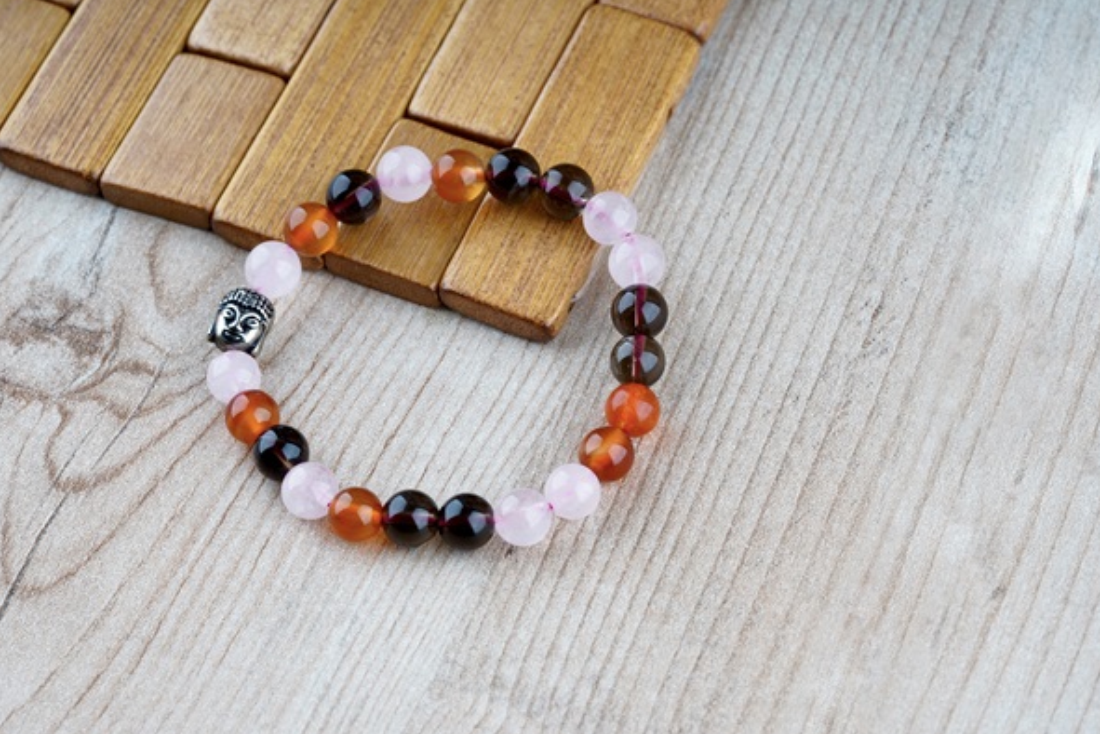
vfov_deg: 13.8
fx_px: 3025
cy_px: 362
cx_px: 512
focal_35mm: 99
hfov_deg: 20.6
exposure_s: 1/160
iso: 100
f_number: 10
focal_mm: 90
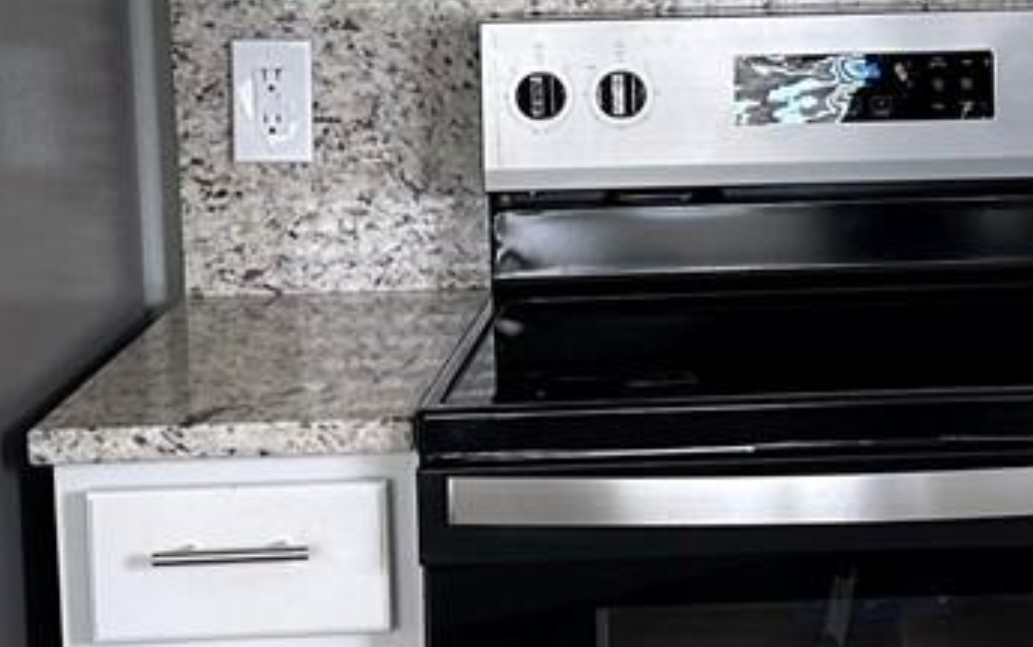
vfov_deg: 11.1
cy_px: 120
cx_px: 907
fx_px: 3324
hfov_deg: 17.4
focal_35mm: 118
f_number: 1.78
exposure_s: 1/121
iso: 100
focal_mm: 6.86
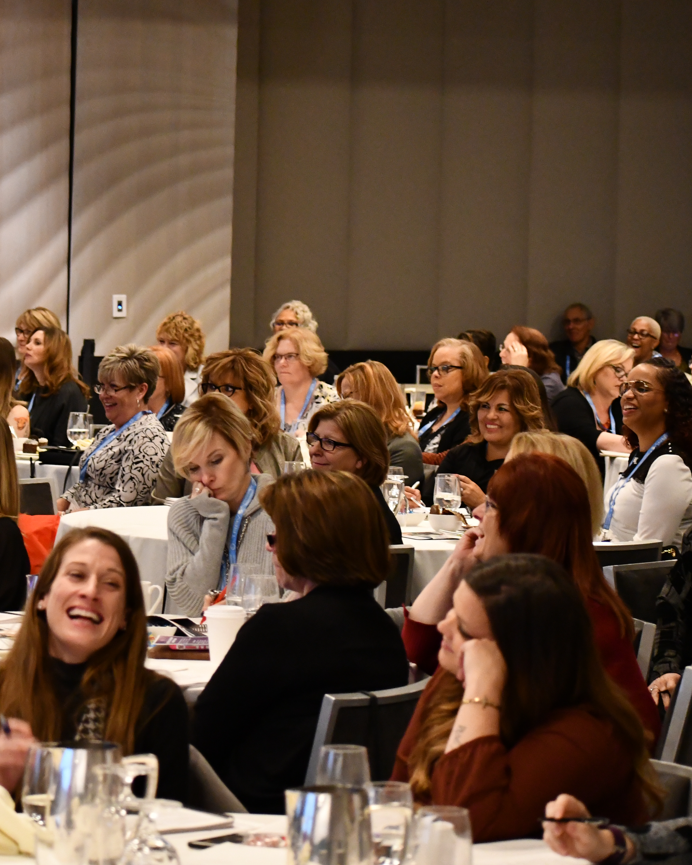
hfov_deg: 10.4
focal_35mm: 148
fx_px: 3789
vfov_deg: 13.0
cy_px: 432
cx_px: 227
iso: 4500
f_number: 4.5
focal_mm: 70
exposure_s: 1/60
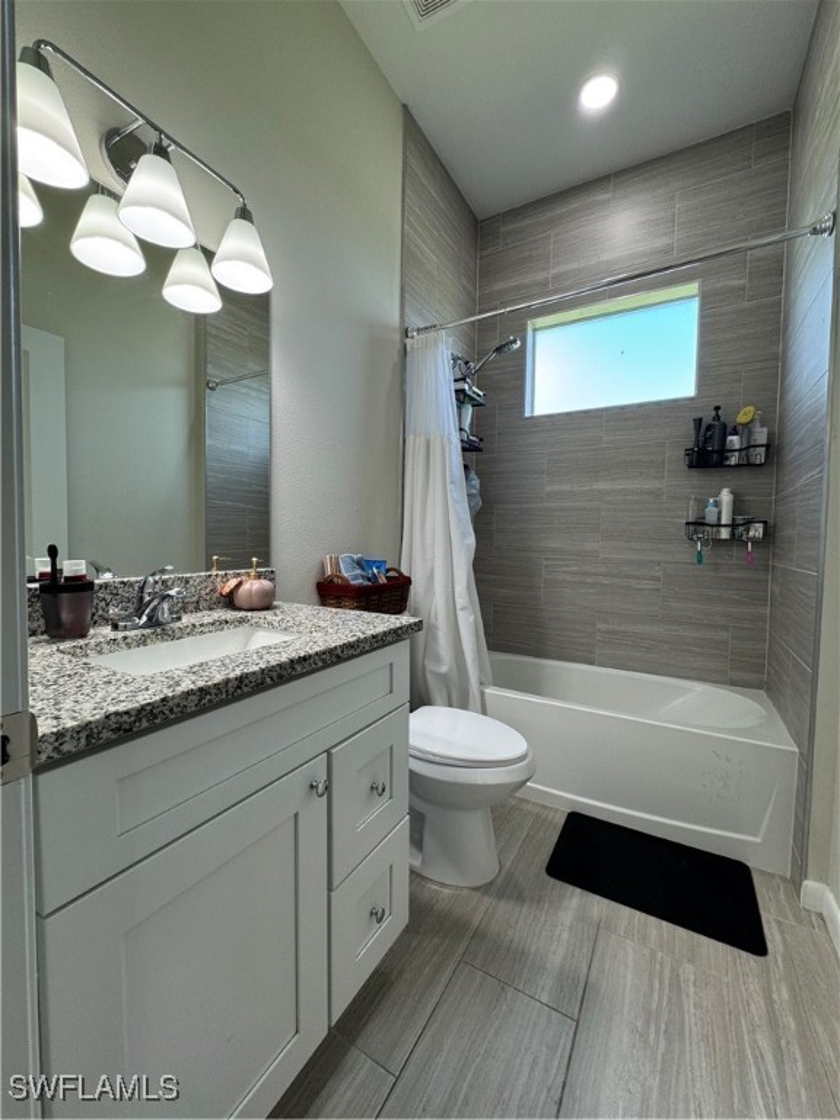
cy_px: 560
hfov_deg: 85.7
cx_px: 420
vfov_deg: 102.1
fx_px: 453
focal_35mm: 14
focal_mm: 2.22
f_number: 2.2
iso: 100
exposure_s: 1/120
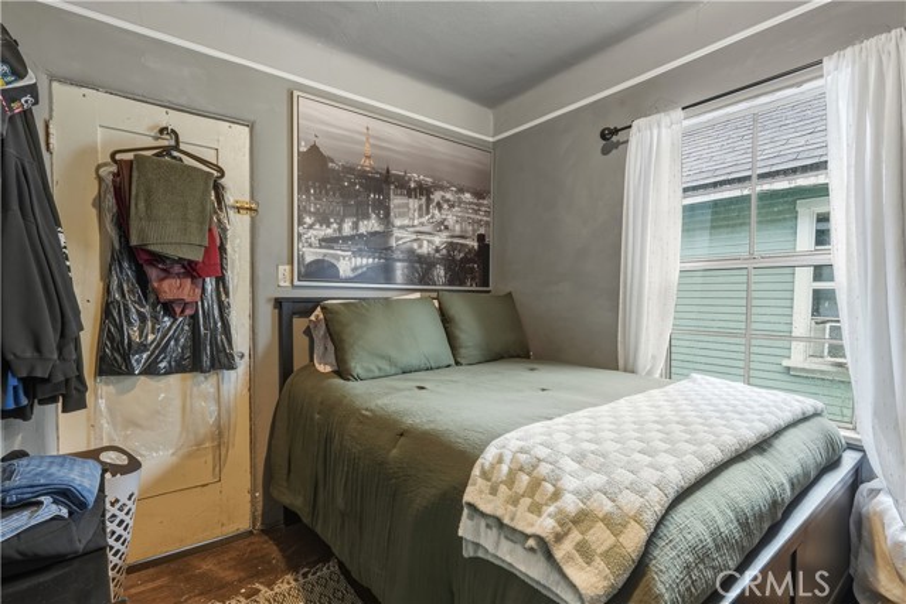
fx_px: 403
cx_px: 453
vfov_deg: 73.8
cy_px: 302
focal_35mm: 16
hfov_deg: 96.7
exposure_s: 1/30
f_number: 9
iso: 400
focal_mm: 16
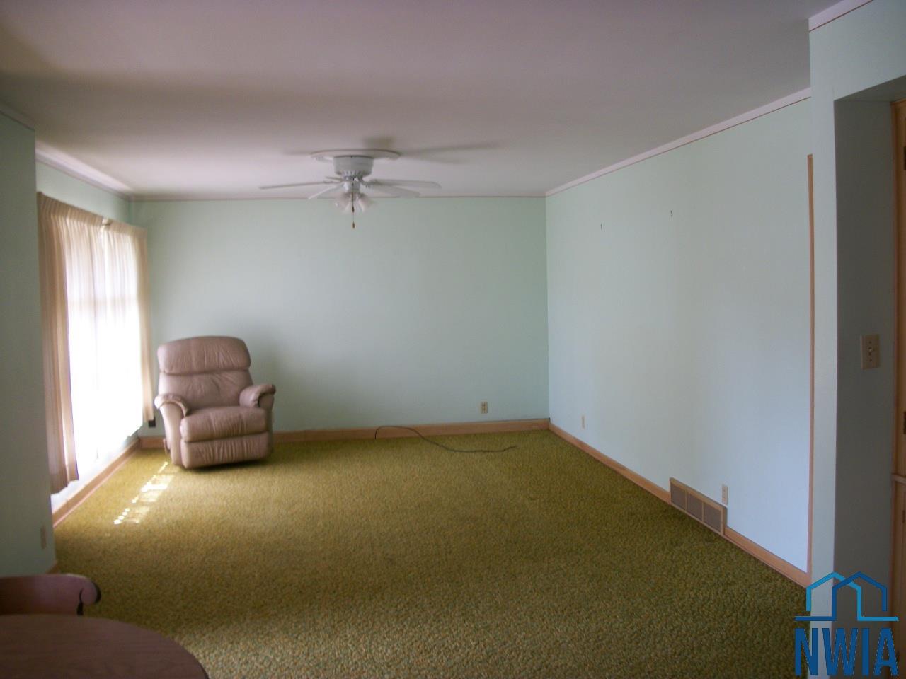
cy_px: 340
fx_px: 838
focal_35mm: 32
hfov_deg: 56.8
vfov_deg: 44.2
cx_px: 453
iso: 80
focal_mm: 5.7
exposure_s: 1/30
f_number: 2.9
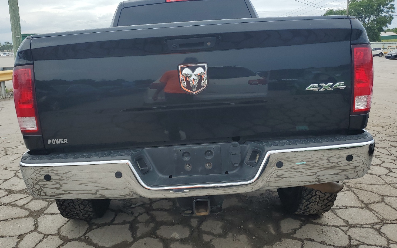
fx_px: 325
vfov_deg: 41.7
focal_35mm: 30
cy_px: 106
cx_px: 190
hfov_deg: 62.9
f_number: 1.5
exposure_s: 1/2000
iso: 50
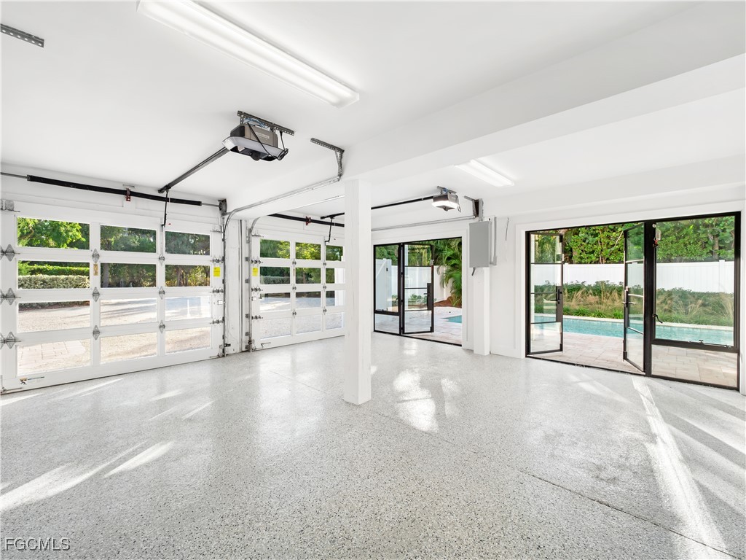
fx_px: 302
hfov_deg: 102.1
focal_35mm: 14
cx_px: 373
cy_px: 280
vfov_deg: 85.7
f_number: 7.1
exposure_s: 1/25
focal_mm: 7
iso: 200
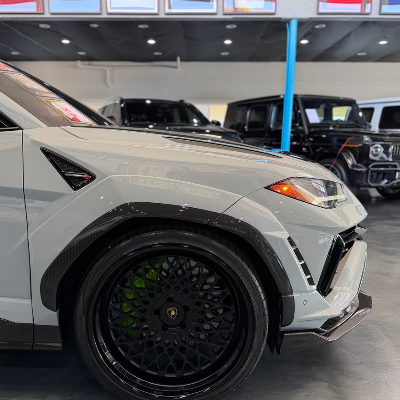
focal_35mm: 29
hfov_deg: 55.6
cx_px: 198
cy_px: 215
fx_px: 379
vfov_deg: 55.6
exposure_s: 1/63
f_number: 1.78
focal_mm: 6.76
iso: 200
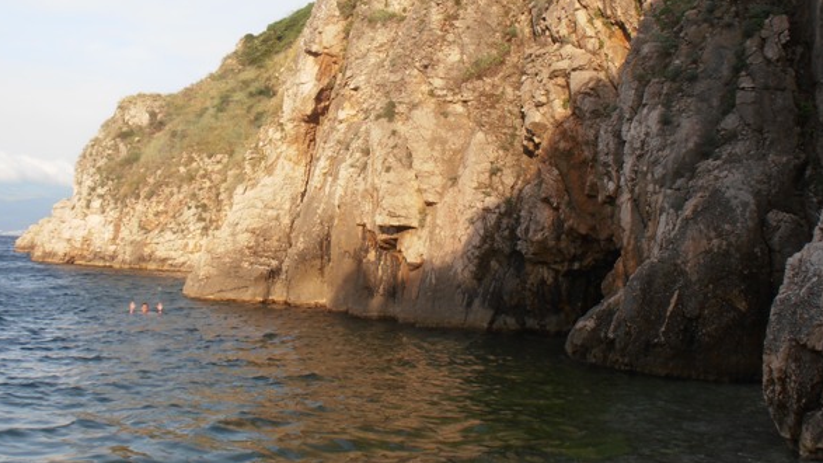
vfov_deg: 24.4
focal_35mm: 49
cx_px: 407
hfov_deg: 42.1
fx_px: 1069
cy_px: 175
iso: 80
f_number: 11
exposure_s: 1/50
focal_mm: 7.87
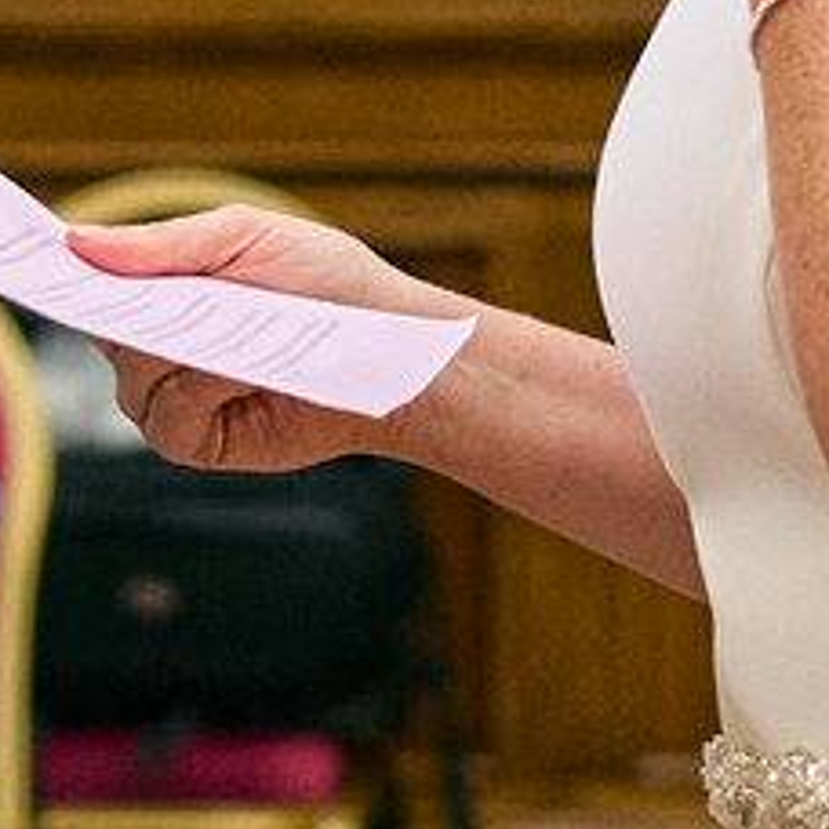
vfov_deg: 4.3
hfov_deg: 4.3
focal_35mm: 410
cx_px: 633
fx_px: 11109
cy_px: -115
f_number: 3.2
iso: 2500
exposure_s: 1/125
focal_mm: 55
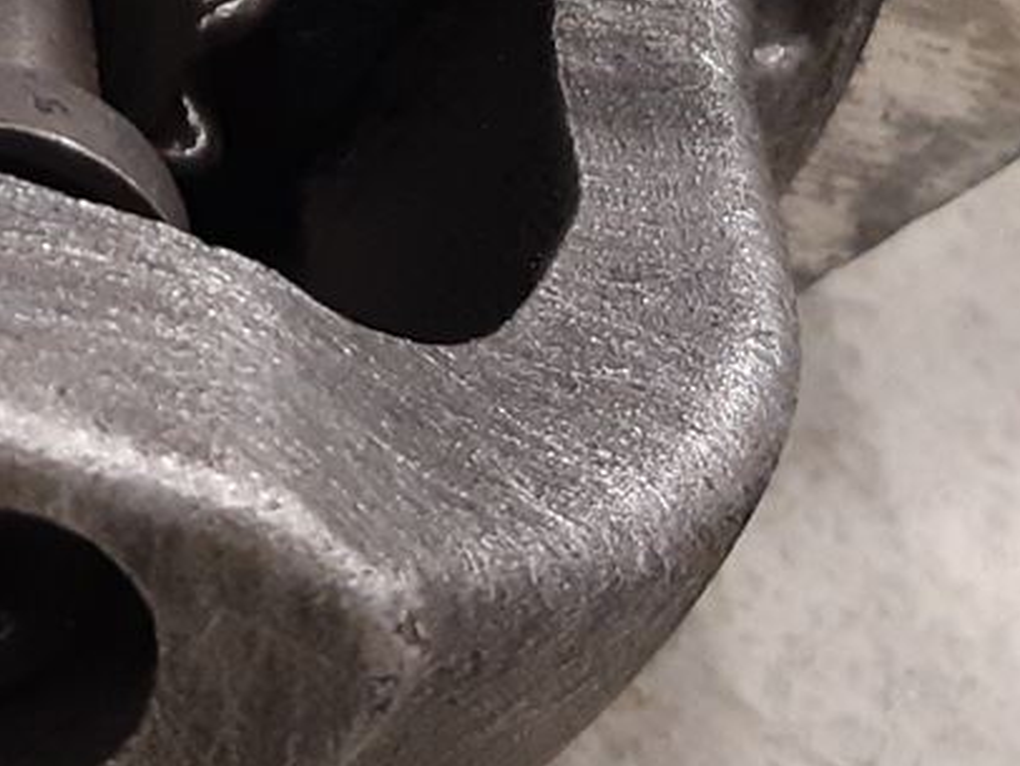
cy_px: -414
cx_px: -166
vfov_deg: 10.9
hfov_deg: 14.6
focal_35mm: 131
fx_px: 3862
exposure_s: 1/50
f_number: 1.7
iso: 200
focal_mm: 3.93
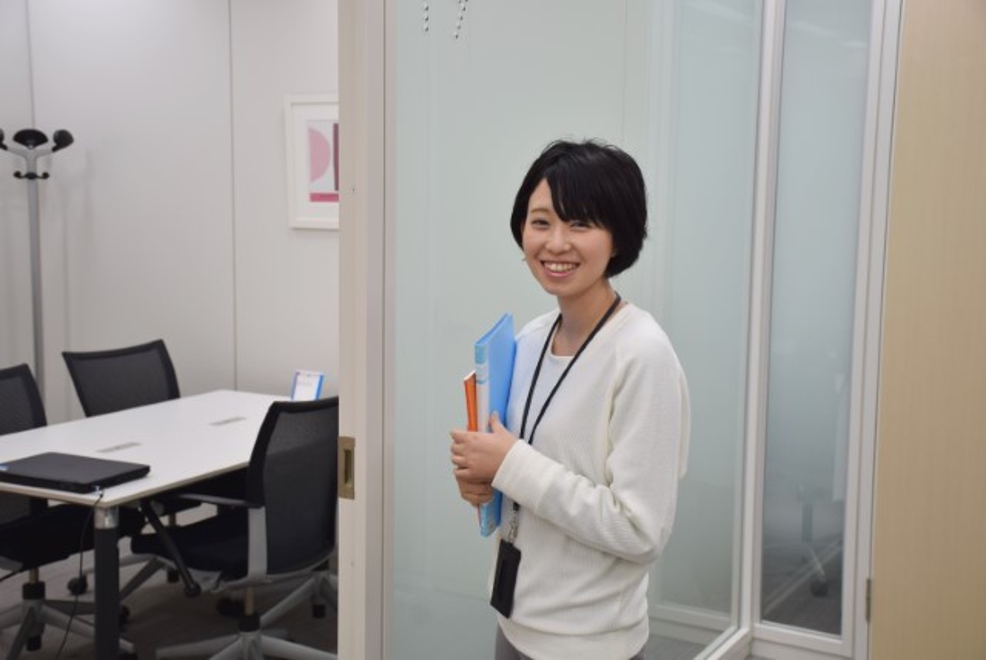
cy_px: 330
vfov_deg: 28.1
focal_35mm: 48
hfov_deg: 41.1
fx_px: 1316
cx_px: 493
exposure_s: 1/40
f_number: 4
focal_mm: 32
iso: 100
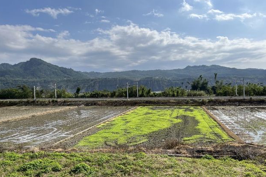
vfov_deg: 46.4
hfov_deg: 65.5
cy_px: 87
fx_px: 207
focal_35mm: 28
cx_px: 133
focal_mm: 5.1
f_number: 1.6
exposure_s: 1/4854
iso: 50
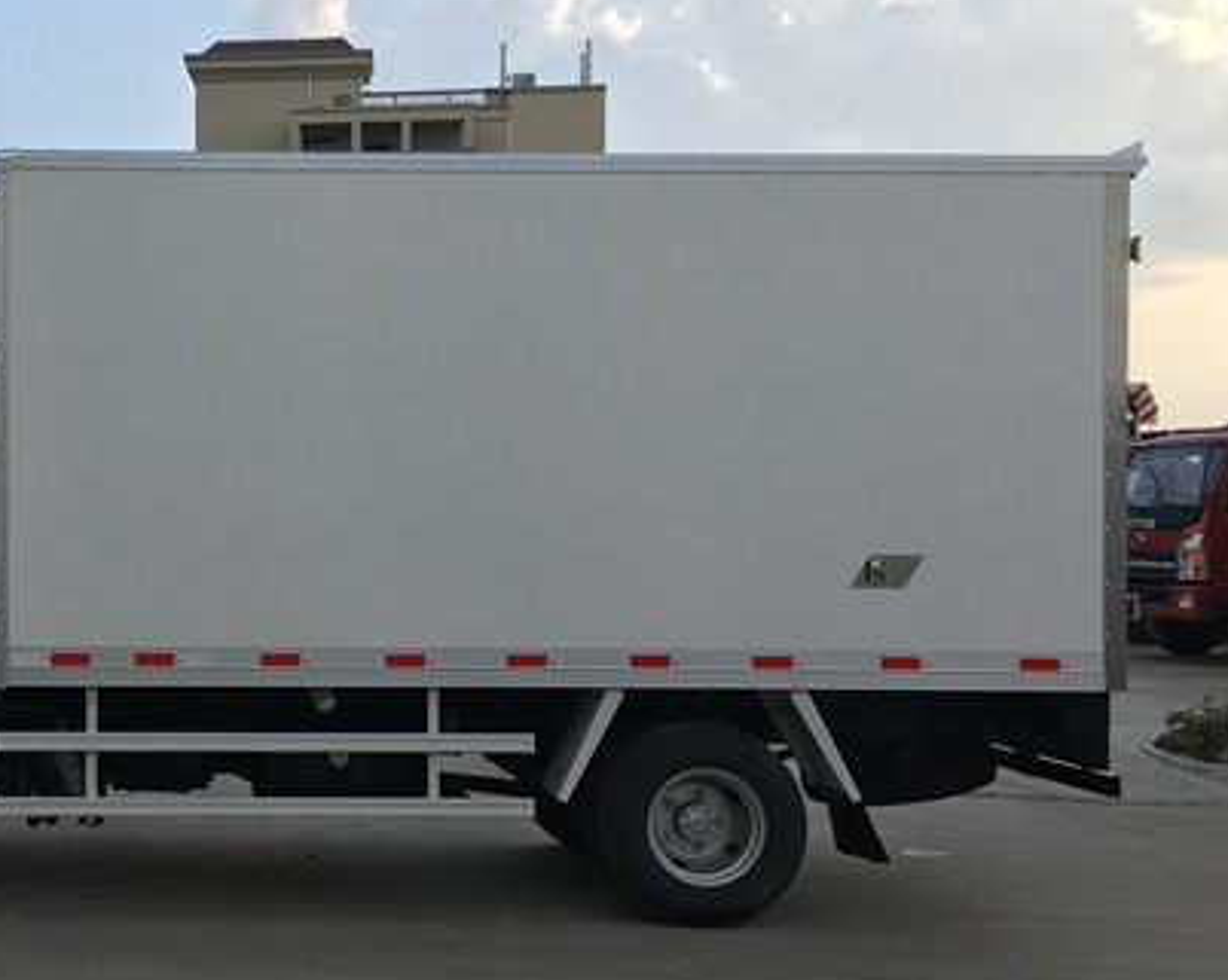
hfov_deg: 36.0
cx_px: 235
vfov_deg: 30.2
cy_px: 543
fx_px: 1816
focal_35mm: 50
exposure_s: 1/557
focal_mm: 4.15
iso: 25
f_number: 2.2
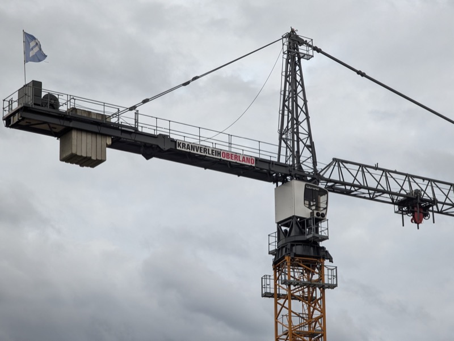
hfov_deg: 16.8
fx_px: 1536
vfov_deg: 12.7
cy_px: 170
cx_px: 227
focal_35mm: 117
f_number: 3.5
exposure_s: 1/53.1
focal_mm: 19
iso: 133
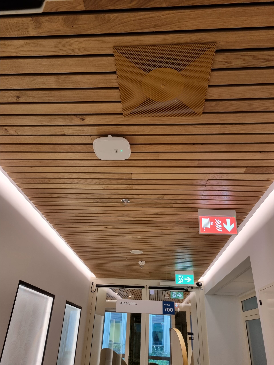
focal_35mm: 26
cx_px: 137
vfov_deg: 67.3
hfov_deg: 53.1
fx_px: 274
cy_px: 182
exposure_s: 1/43
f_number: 1.8
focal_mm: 5.4
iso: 250
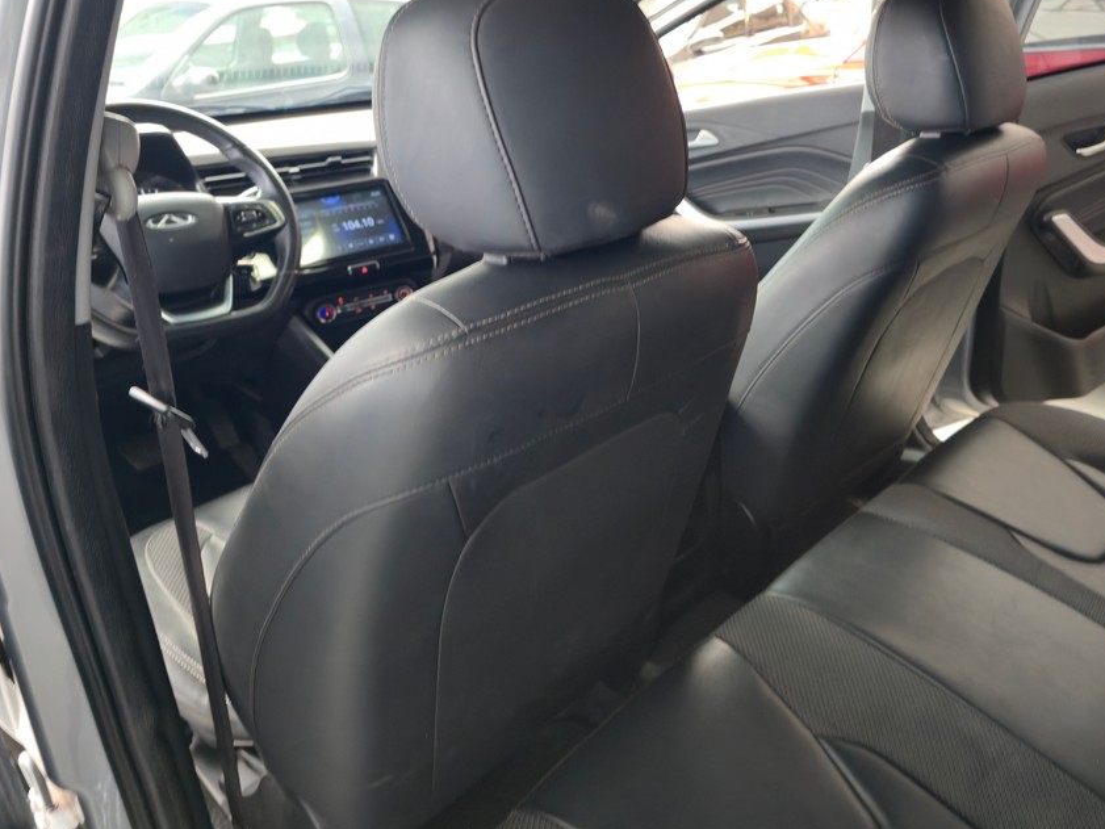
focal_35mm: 28
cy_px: 349
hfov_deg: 62.9
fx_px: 894
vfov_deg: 49.6
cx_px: 662
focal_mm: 6.3
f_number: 1.7
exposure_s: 1/40
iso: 200
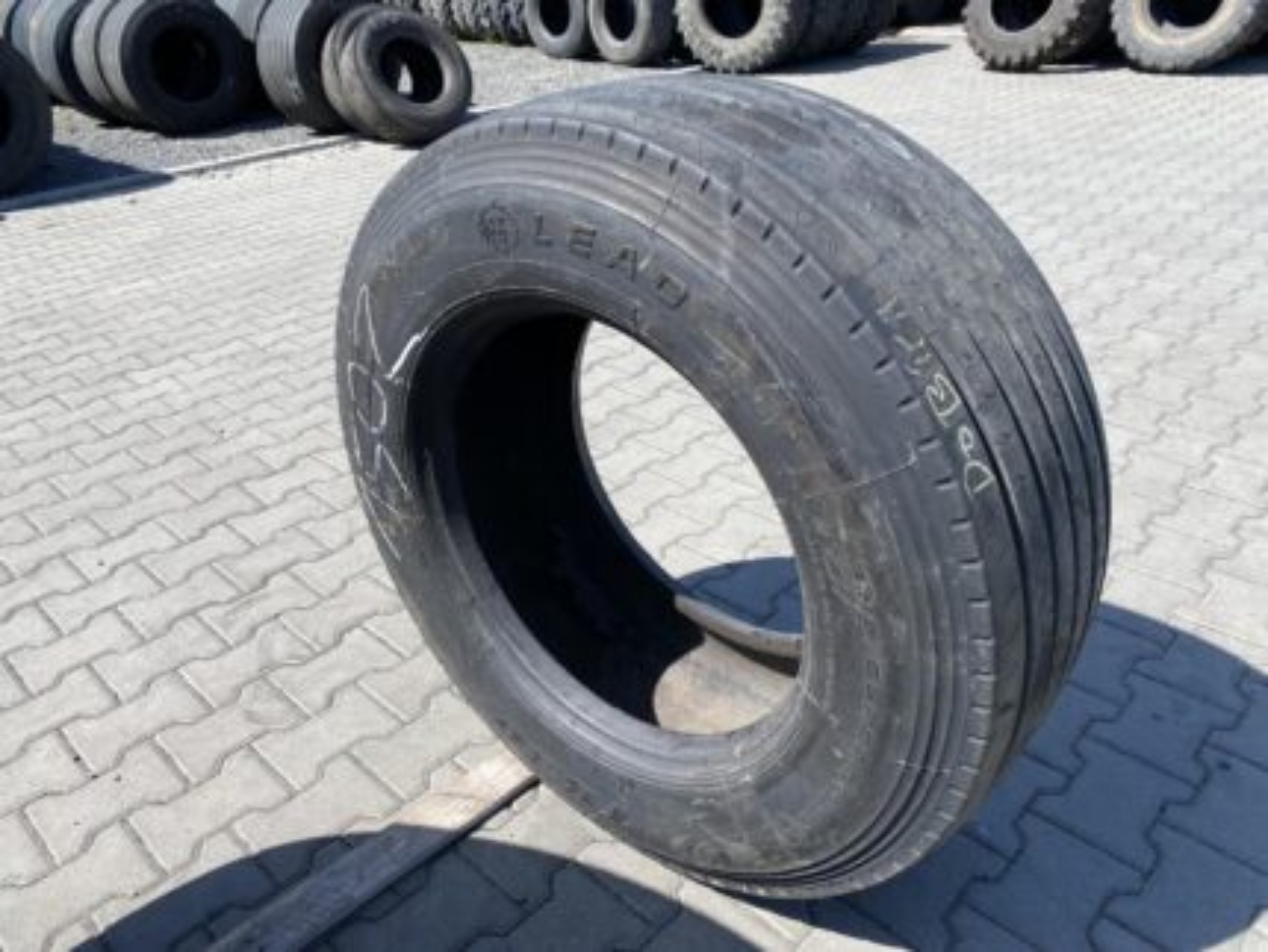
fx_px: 953
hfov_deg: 67.3
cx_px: 634
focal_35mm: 26
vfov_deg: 53.1
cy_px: 476
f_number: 1.8
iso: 32
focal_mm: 4.25
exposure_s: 1/1346
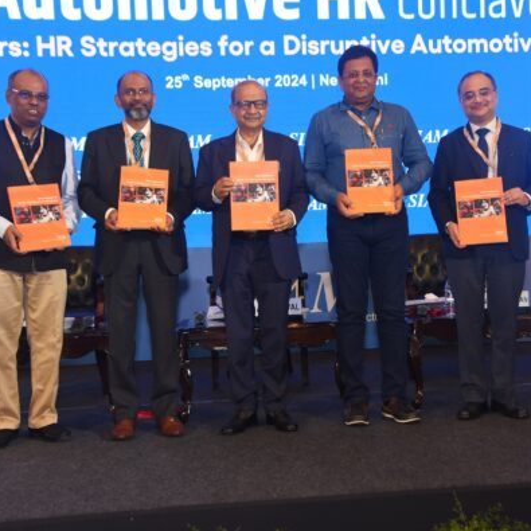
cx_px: 313
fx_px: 850
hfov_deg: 34.6
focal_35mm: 49
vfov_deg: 34.7
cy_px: 263
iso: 2500
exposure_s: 1/125
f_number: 5.6
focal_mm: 38
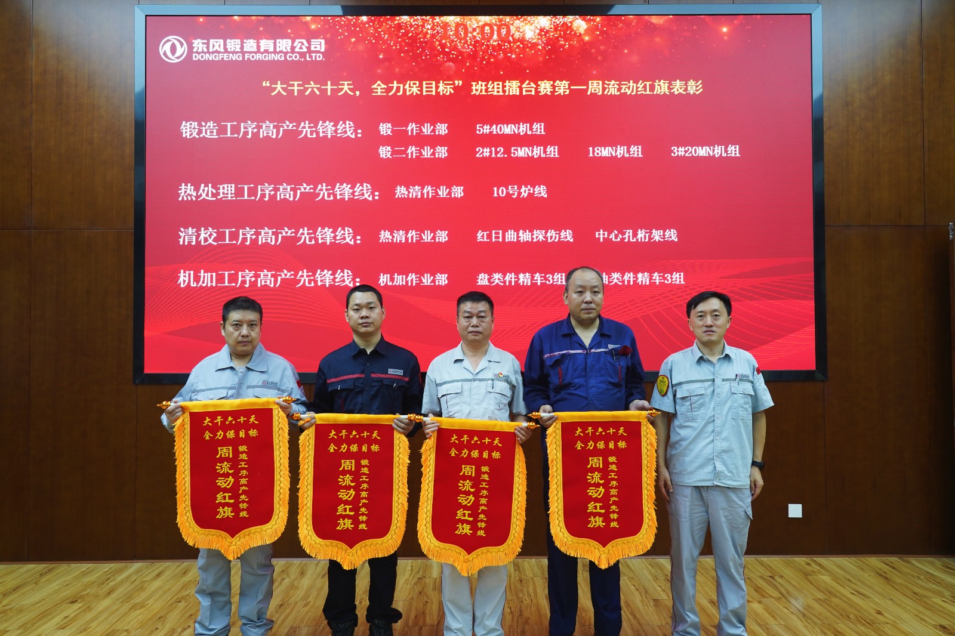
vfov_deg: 44.9
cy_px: 318
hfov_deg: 63.7
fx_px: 769
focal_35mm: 29
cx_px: 478
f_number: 5.6
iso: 800
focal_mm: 29
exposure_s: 1/60
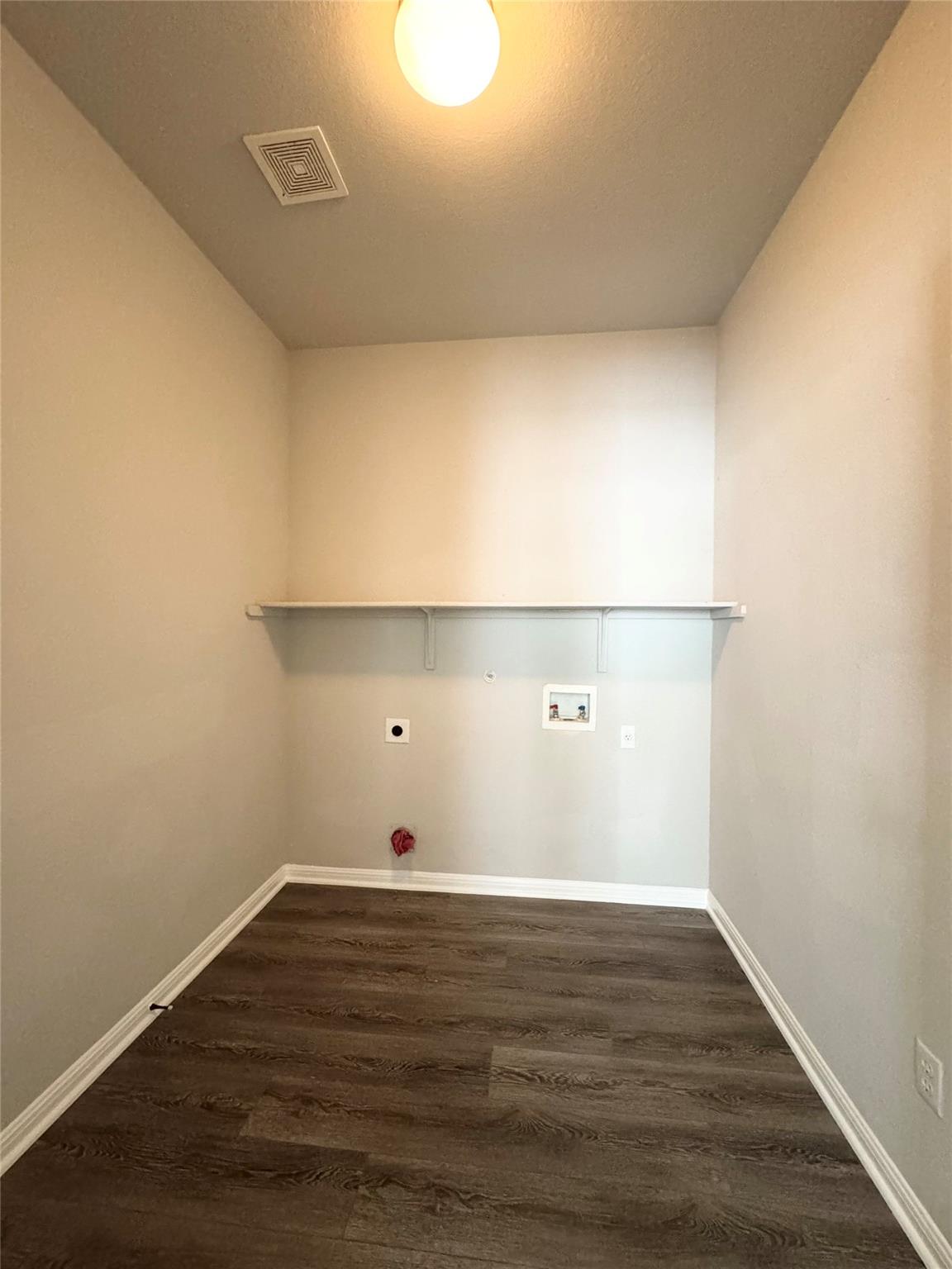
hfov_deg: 85.7
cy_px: 634
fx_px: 513
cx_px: 476
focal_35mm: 14
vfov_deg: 102.1
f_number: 2.2
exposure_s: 1/60
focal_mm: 2.22
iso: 800
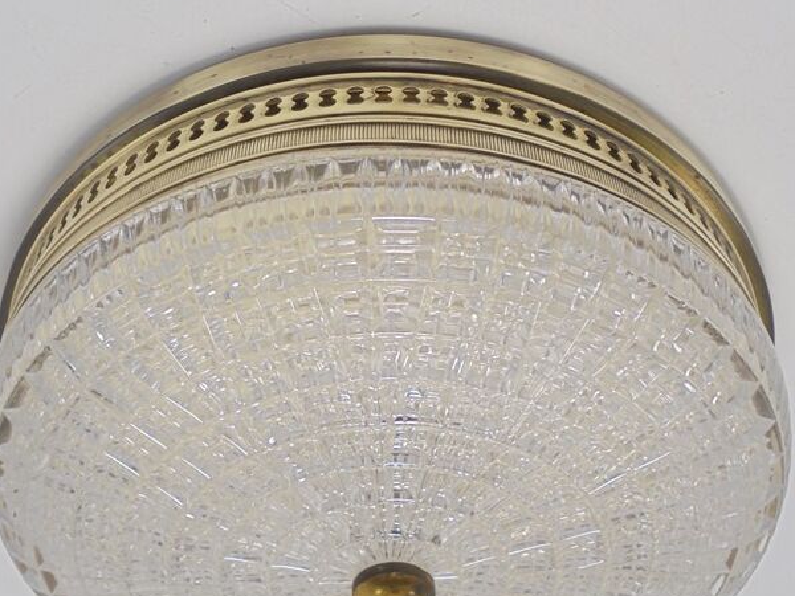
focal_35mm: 51
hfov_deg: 37.5
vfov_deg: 28.4
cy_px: 383
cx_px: 396
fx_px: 1171
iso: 100
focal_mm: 6.1
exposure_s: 1/60
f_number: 4
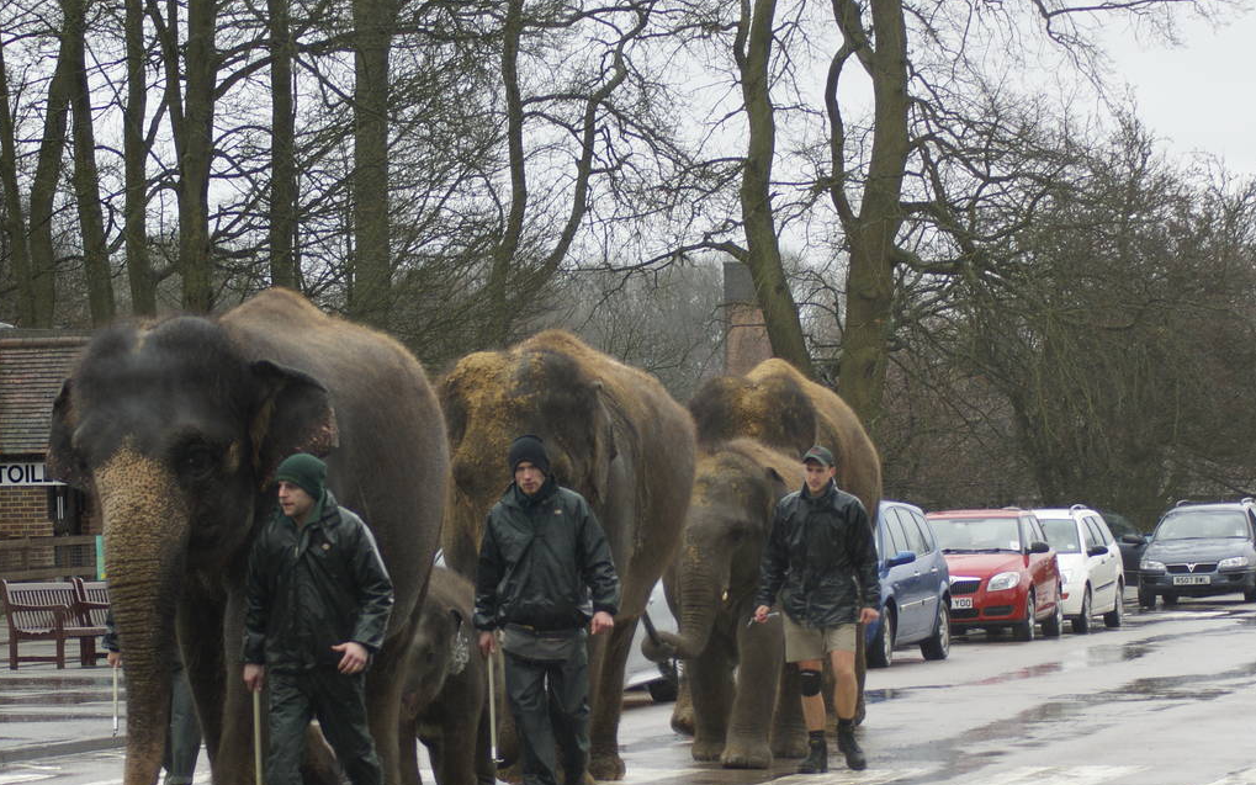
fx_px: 5751
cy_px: 571
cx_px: 574
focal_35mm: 168
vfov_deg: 7.8
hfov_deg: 12.5
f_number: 4.5
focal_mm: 70
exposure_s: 1/160
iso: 100
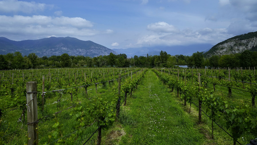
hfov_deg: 71.9
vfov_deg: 44.1
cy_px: 58
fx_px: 177
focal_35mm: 26
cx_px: 128
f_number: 16
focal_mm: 24
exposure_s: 1/100
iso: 100
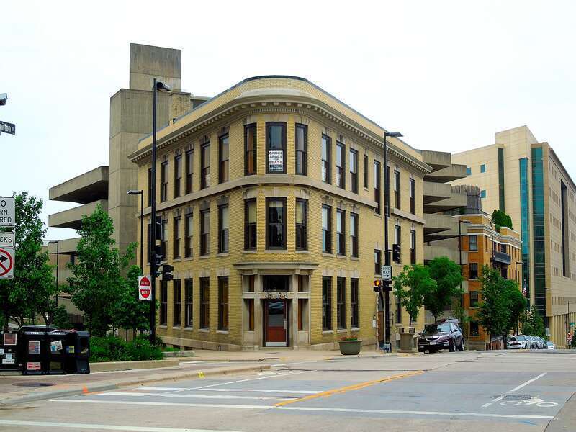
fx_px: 899
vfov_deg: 27.0
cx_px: 288
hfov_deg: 35.5
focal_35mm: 54
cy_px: 216
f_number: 4.2
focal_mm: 9.8
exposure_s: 1/100
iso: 100
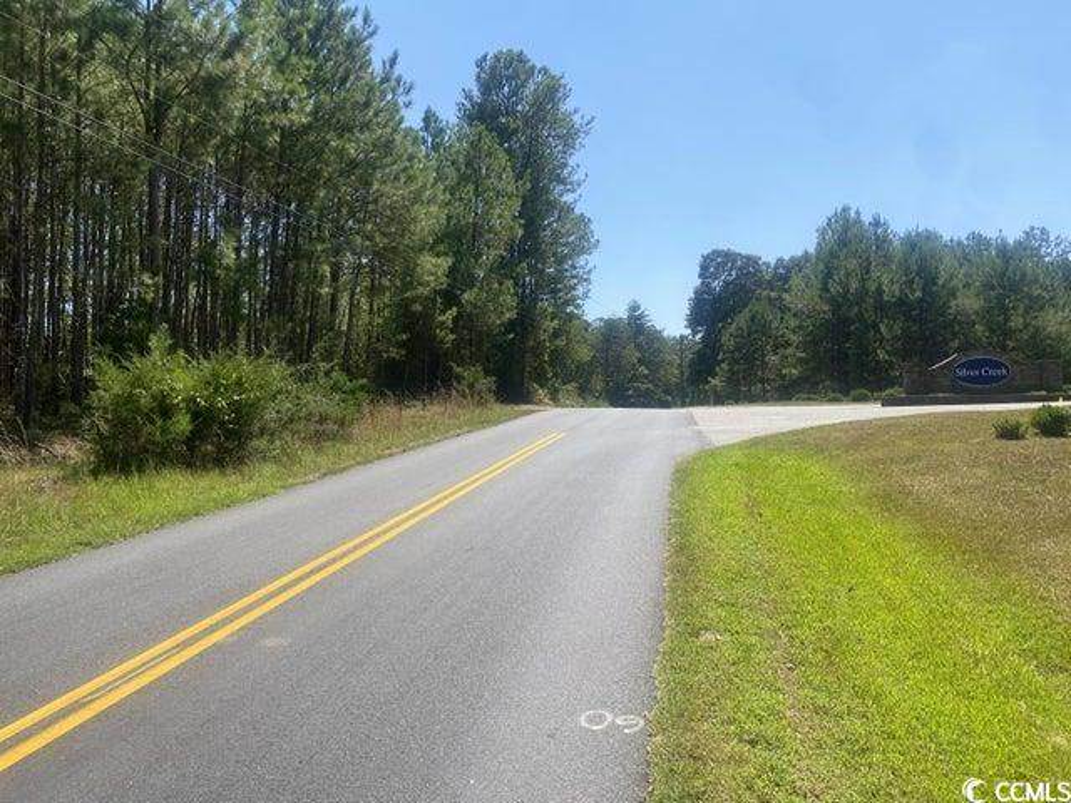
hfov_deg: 67.3
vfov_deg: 53.1
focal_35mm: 26
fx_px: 804
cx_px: 536
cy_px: 402
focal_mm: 4.25
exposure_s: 1/2513
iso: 32
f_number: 1.8
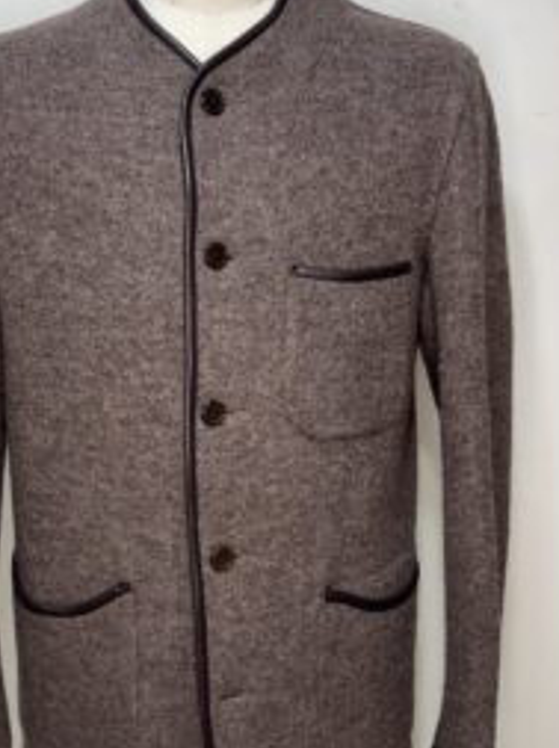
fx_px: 820
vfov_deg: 48.9
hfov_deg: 37.3
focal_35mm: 38
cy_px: 420
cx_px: 192
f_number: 1.78
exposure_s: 1/100
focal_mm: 6.76
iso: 160
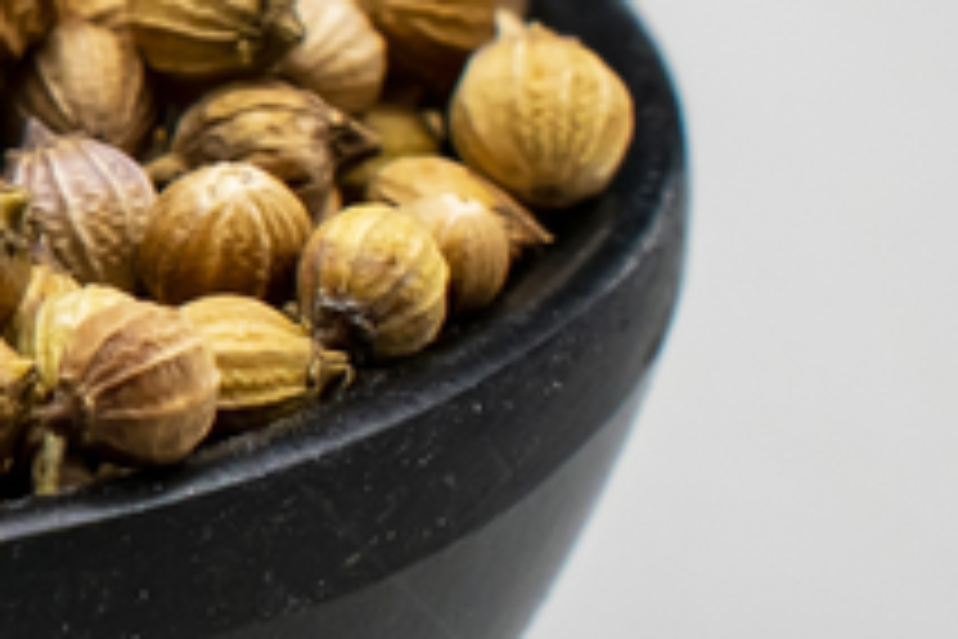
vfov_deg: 3.6
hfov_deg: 5.2
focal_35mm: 380
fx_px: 10106
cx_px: -1709
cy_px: 284
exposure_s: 1/30
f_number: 10
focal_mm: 45
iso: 400
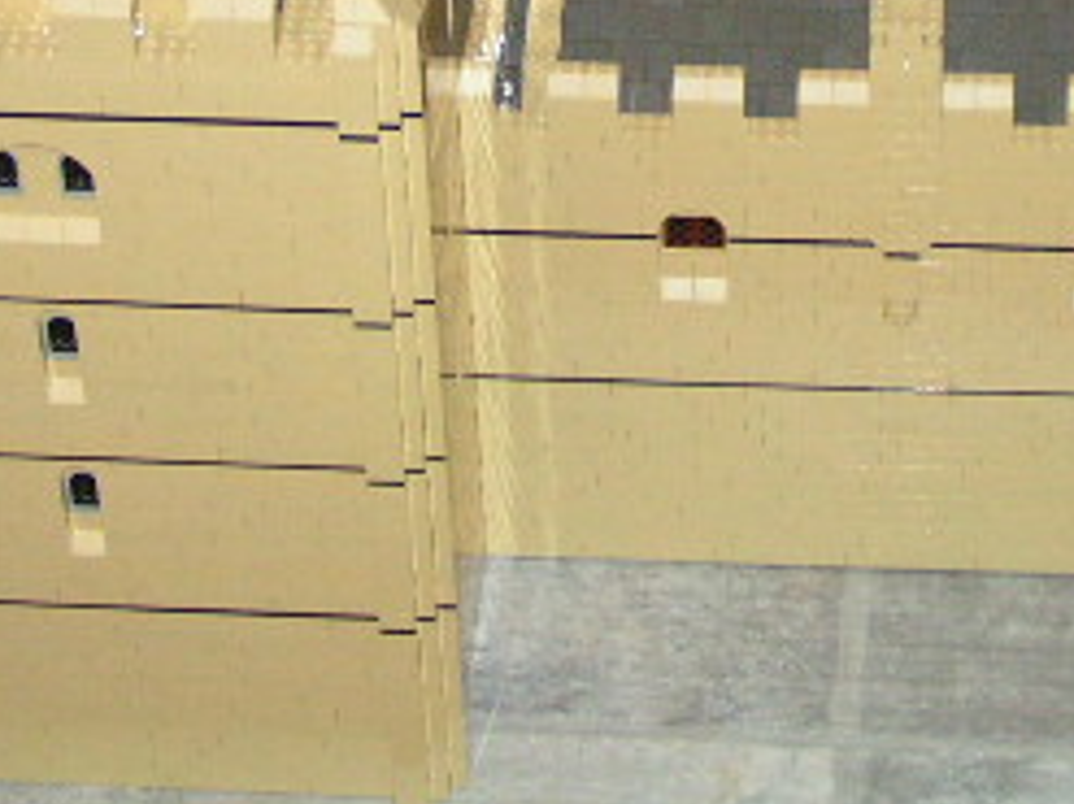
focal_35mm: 127
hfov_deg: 15.5
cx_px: 809
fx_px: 3938
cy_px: -161
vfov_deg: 11.4
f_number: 3.2
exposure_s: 1/60
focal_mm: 8.2
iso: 200
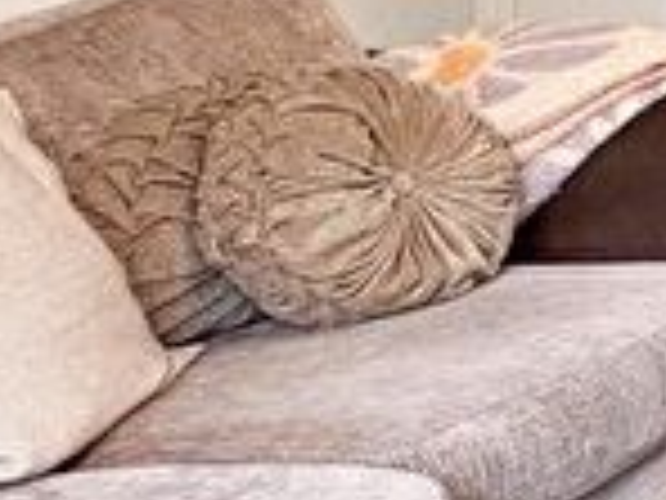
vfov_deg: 20.4
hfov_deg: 17.9
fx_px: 1270
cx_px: 1390
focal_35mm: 66
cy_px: -142
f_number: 2.2
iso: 200
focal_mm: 2.22
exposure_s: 1/100
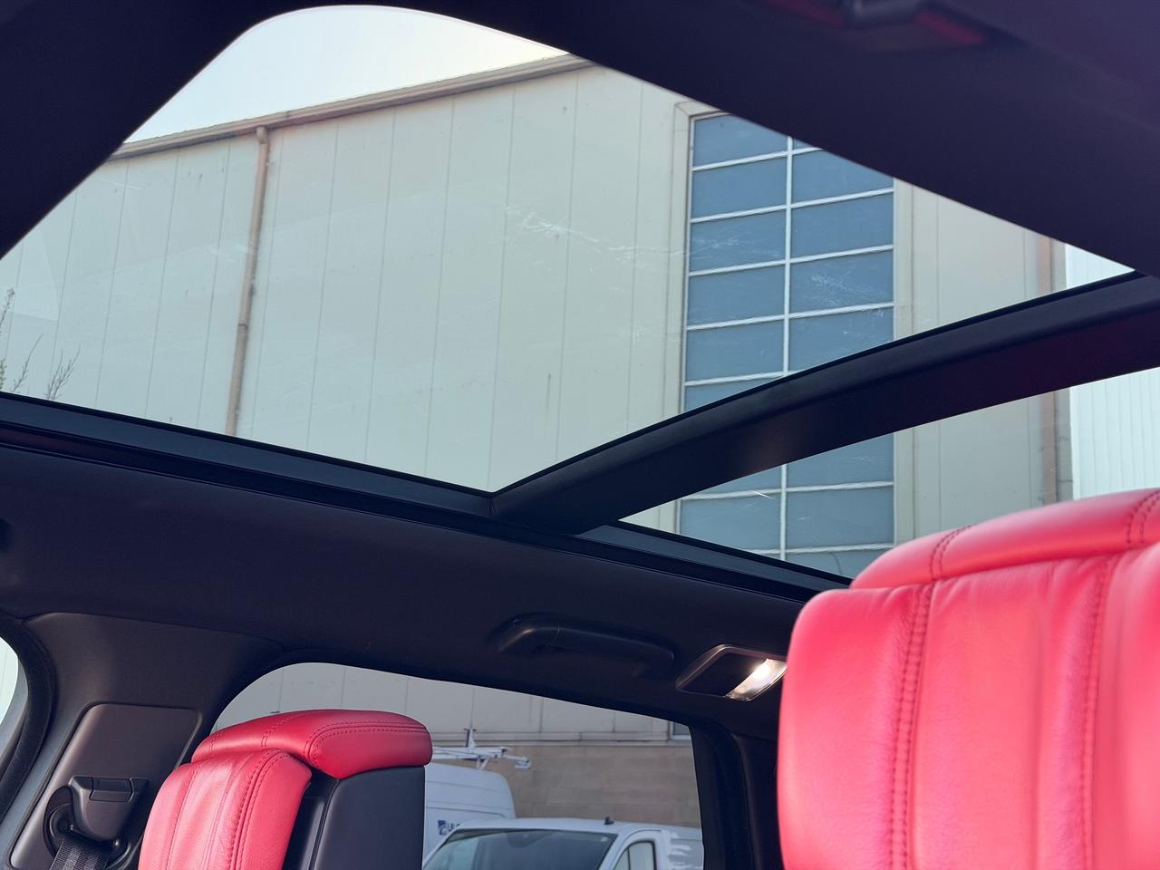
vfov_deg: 30.3
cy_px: 435
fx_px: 1609
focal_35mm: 48
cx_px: 580
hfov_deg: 39.7
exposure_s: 1/72
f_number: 1.78
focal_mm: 6.76
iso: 100
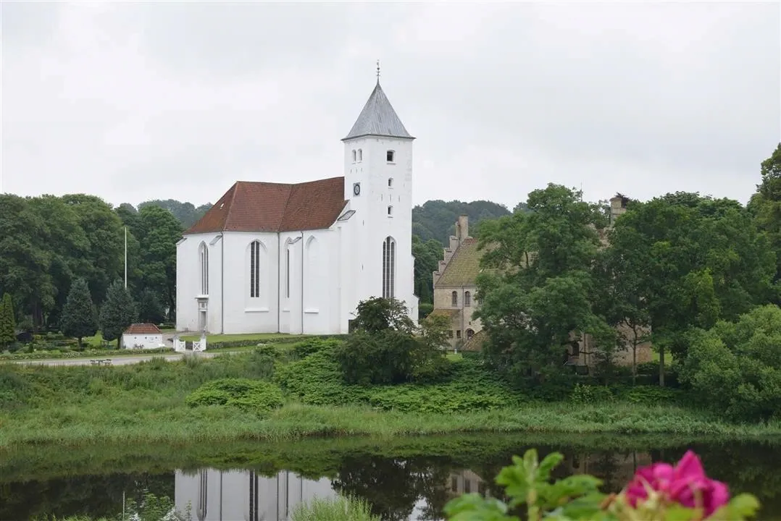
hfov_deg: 35.0
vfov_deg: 23.8
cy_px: 260
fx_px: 1237
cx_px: 390
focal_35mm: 57
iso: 320
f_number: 8
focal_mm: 38
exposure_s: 1/250
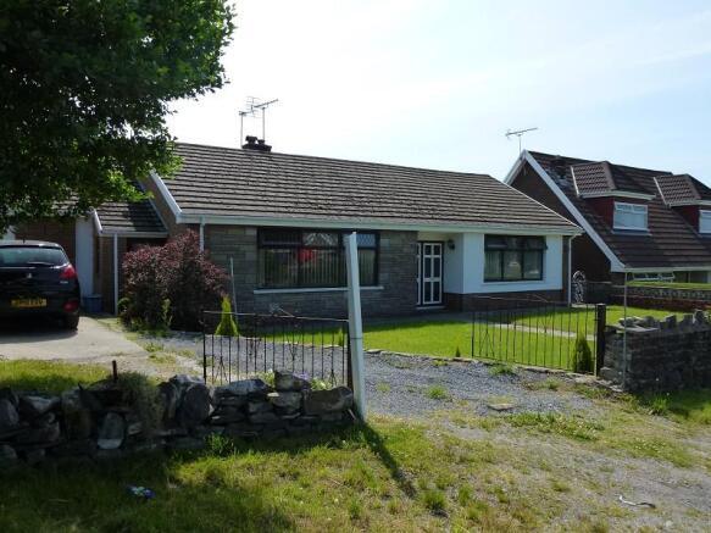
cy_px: 266
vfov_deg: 49.7
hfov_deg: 63.5
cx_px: 356
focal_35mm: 28
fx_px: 575
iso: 160
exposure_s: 1/800
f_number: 4
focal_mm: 5
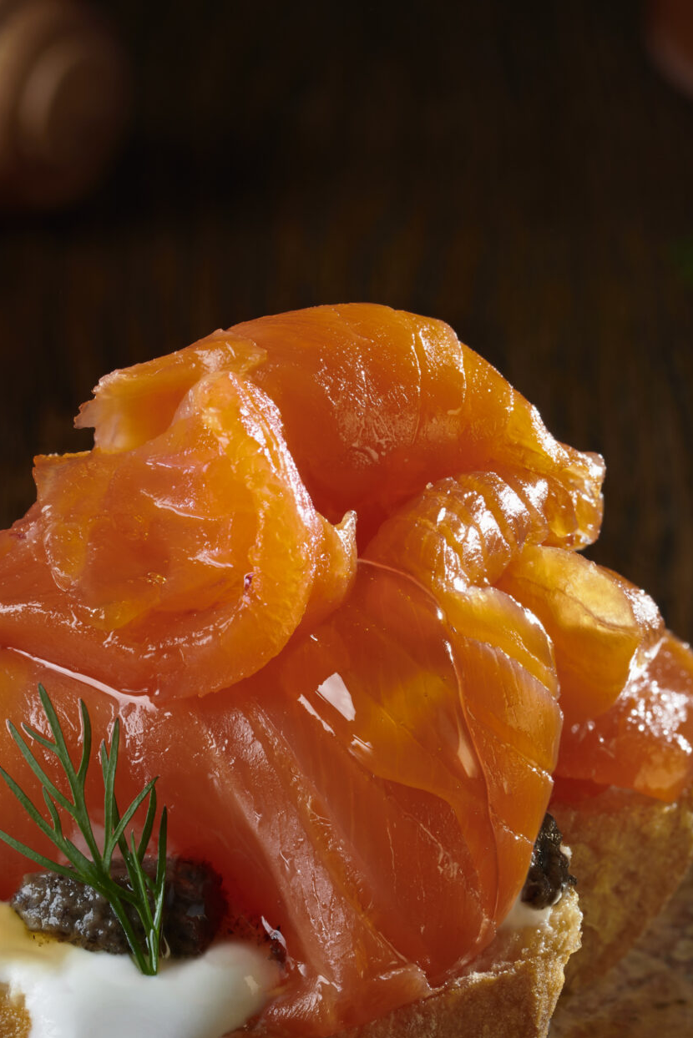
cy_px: 574
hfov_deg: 5.7
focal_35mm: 243
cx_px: 223
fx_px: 7012
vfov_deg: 8.5
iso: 160
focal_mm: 105
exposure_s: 1/200
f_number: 14
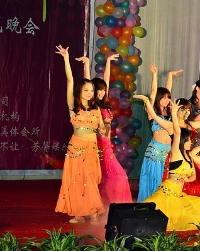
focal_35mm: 191
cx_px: 164
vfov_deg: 10.1
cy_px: 126
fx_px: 1414
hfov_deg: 8.1
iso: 2000
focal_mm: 90
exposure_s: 1/80
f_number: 5.6
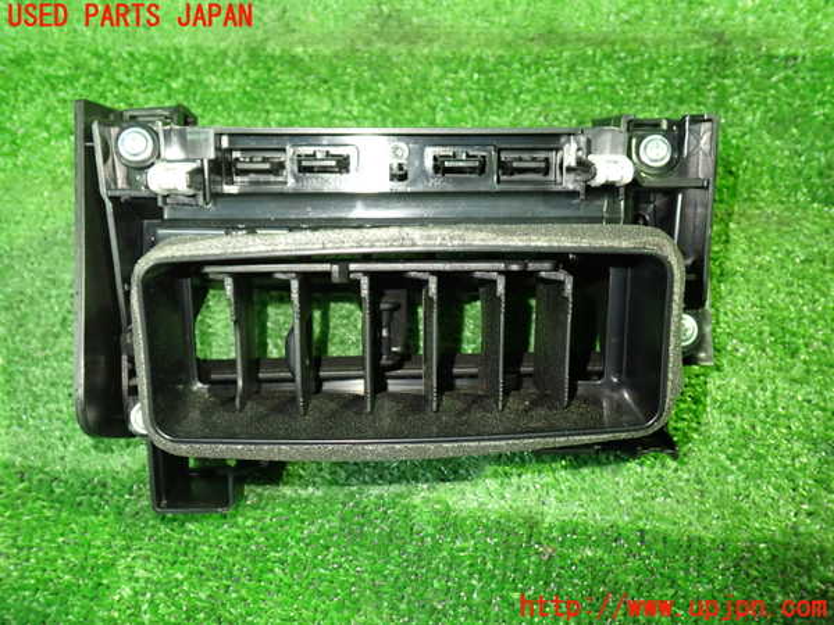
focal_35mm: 30
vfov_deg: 46.8
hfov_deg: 60.0
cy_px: 312
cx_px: 417
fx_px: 723
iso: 800
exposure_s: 1/30
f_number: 2.3
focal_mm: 5.4
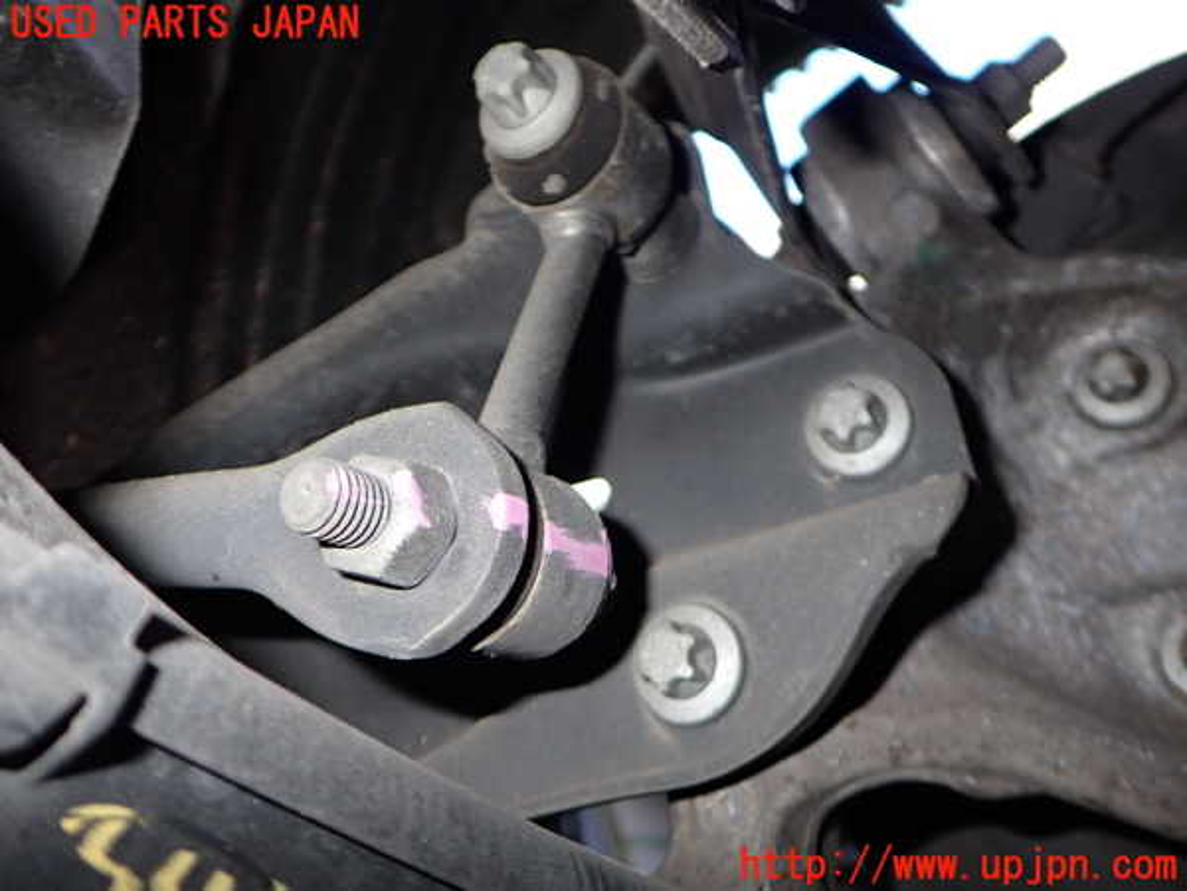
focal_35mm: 30
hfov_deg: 60.0
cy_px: 446
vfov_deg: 46.8
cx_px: 594
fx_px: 1029
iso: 200
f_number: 6.3
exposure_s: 1/30
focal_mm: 5.4
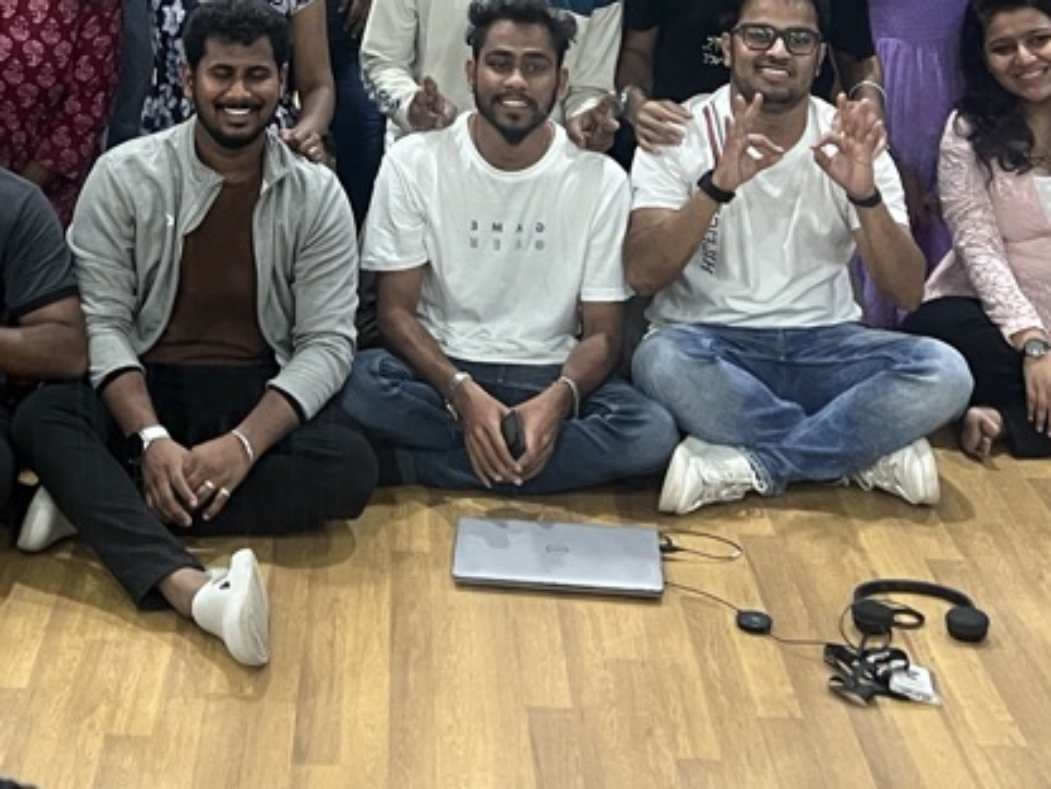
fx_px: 2277
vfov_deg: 18.9
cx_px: 134
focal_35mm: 75
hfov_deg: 25.3
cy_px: -78
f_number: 1.5
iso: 250
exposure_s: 1/50
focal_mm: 5.7
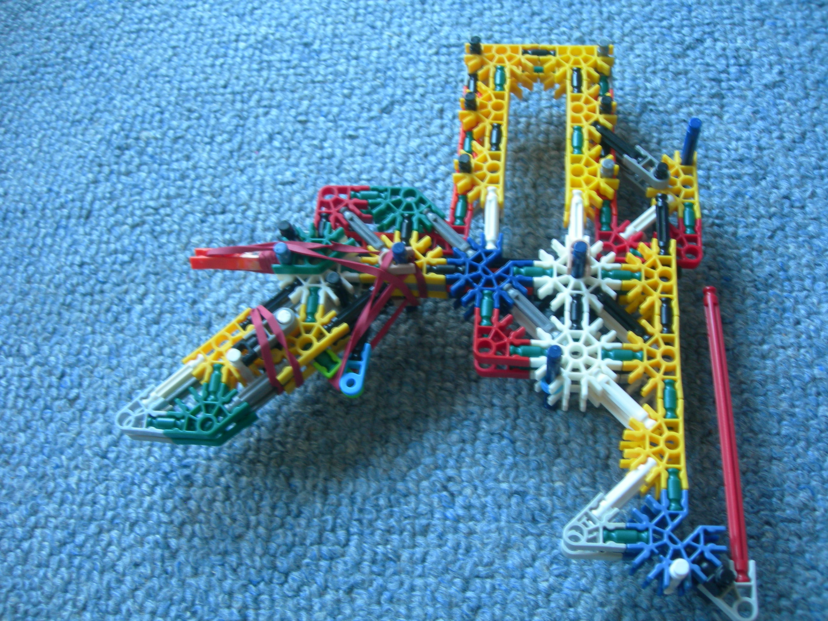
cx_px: 414
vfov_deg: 37.7
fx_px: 909
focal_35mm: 38
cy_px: 310
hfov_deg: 49.0
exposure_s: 1/3.9
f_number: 2.8
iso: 89
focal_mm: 7.8
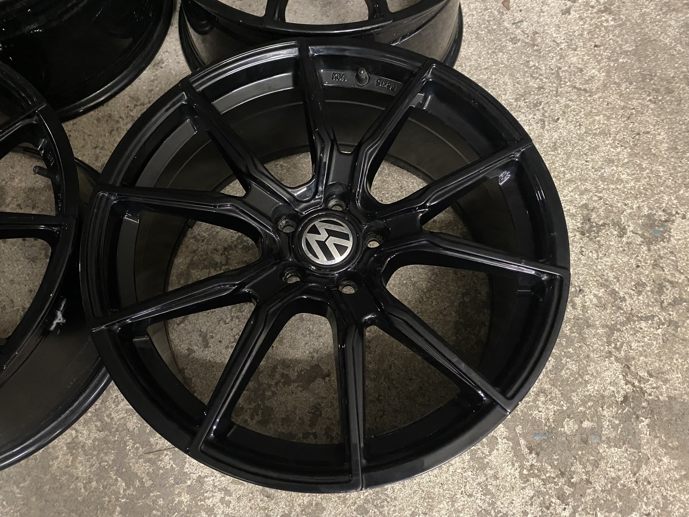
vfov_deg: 53.1
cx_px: 344
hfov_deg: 67.3
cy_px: 258
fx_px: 518
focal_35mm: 26
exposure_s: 1/25
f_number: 1.8
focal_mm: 4.25
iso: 800
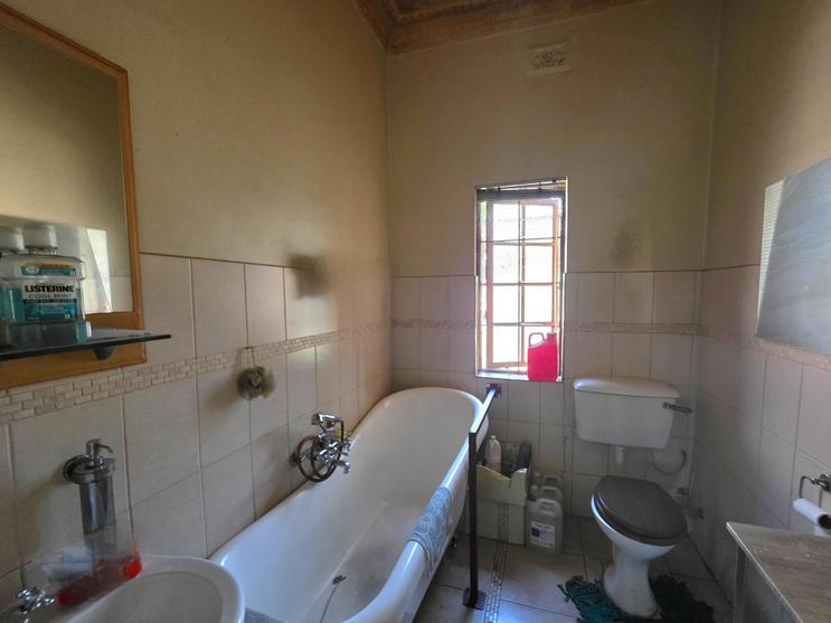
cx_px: 431
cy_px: 323
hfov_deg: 102.0
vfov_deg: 85.6
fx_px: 336
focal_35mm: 14
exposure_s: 1/50.3
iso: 800
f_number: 1.9
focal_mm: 2.2
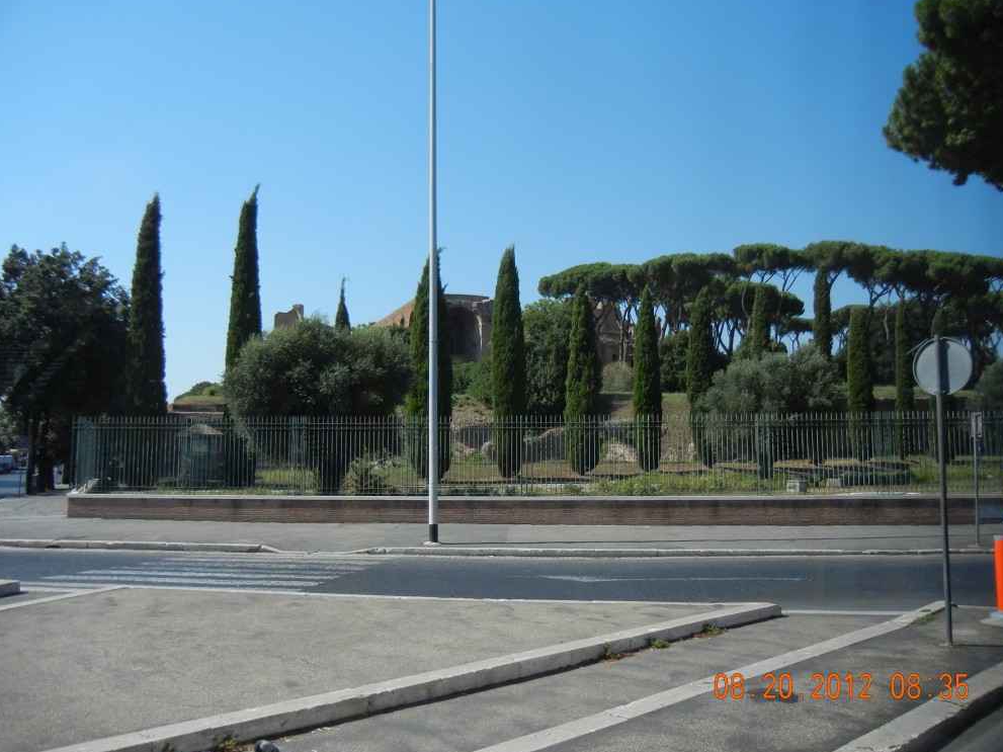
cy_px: 379
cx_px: 514
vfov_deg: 45.4
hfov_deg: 58.3
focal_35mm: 31
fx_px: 898
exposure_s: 1/705
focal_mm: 5.4
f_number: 3.5
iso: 160
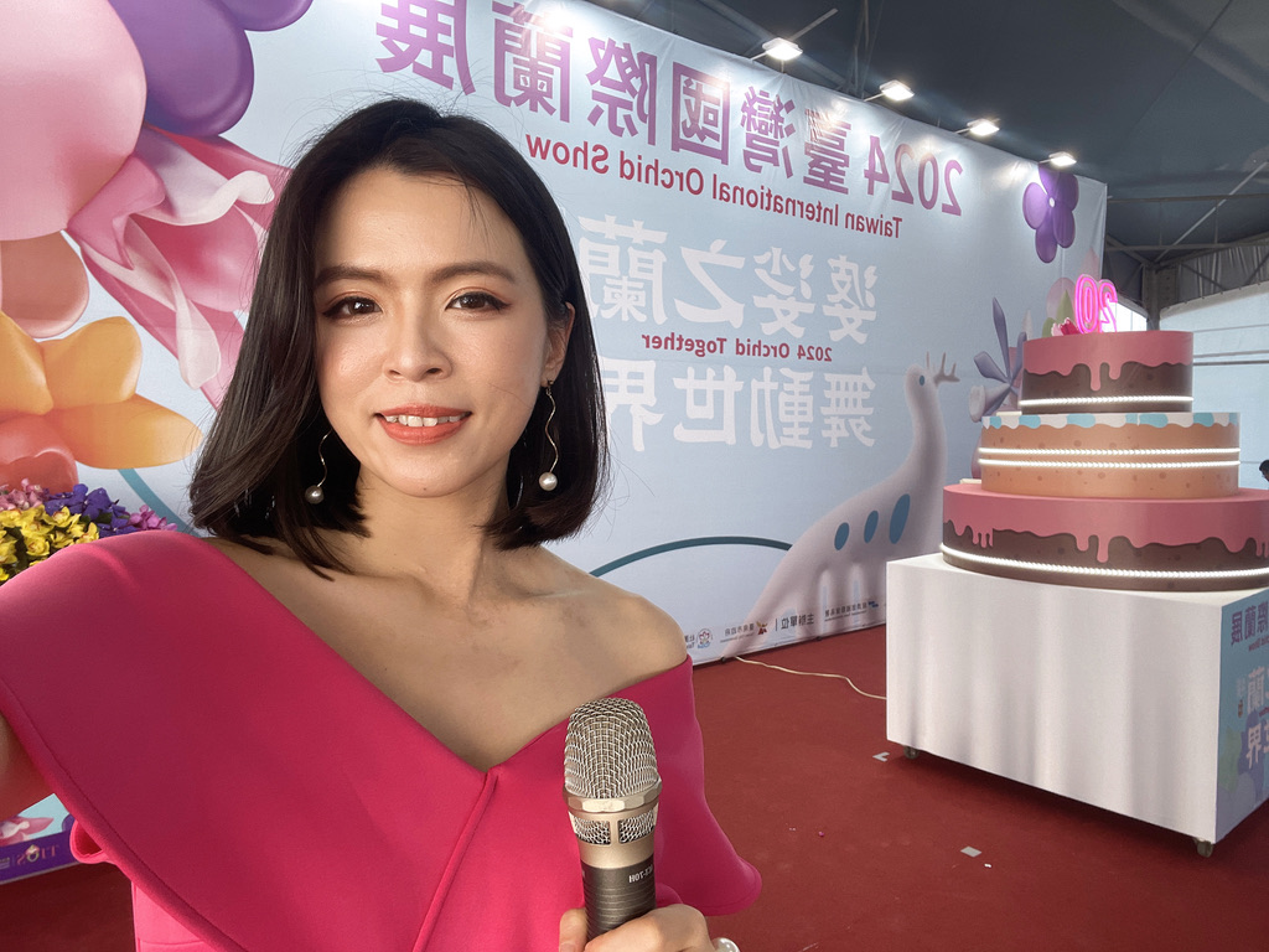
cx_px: 634
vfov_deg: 58.9
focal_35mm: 23
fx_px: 843
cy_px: 476
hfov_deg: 73.9
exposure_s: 1/62
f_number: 2.2
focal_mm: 2.71
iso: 100
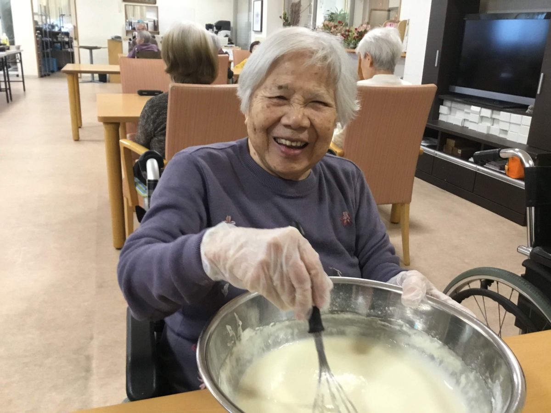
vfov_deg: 45.4
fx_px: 493
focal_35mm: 31
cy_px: 206
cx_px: 276
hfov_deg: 58.4
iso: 125
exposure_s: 1/30
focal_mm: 3.3
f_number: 2.4
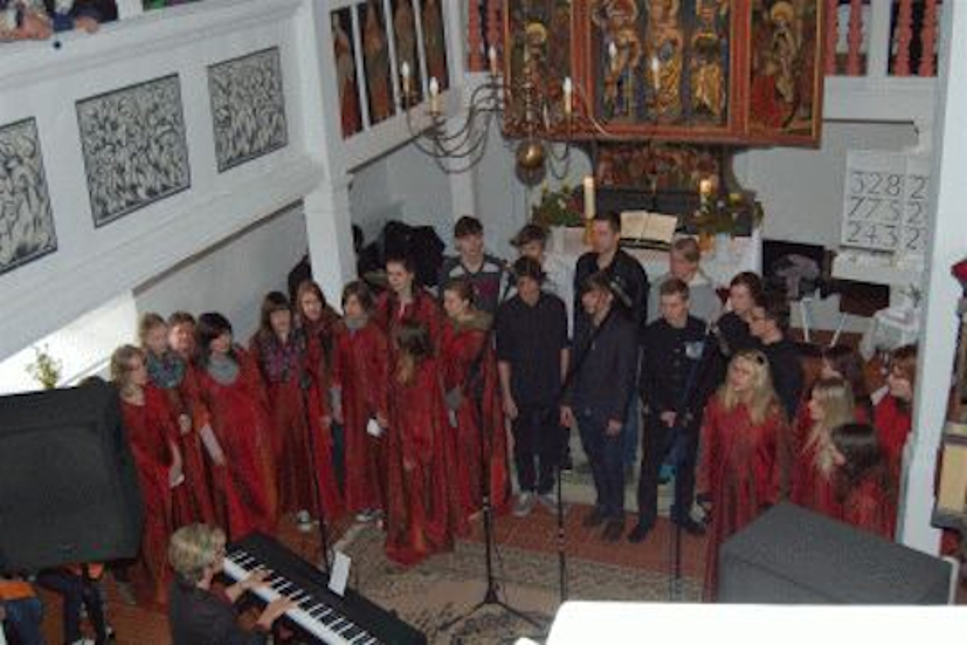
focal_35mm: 39
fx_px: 1048
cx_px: 484
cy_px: 322
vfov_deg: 34.2
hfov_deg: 49.6
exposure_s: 1/60
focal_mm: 26
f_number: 4.2
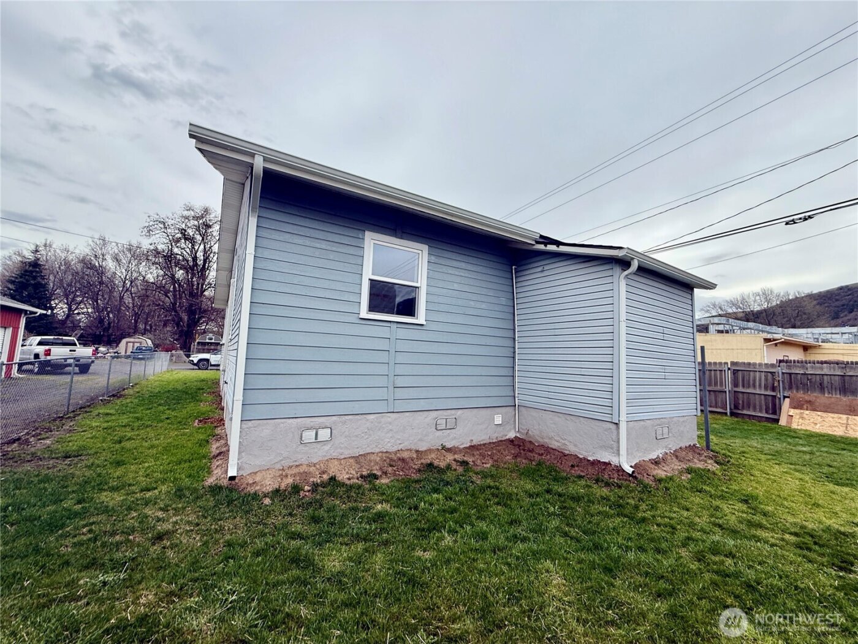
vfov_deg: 85.7
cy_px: 322
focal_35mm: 14
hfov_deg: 102.1
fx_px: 347
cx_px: 429
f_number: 2.2
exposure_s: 1/770
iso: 64
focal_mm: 2.22
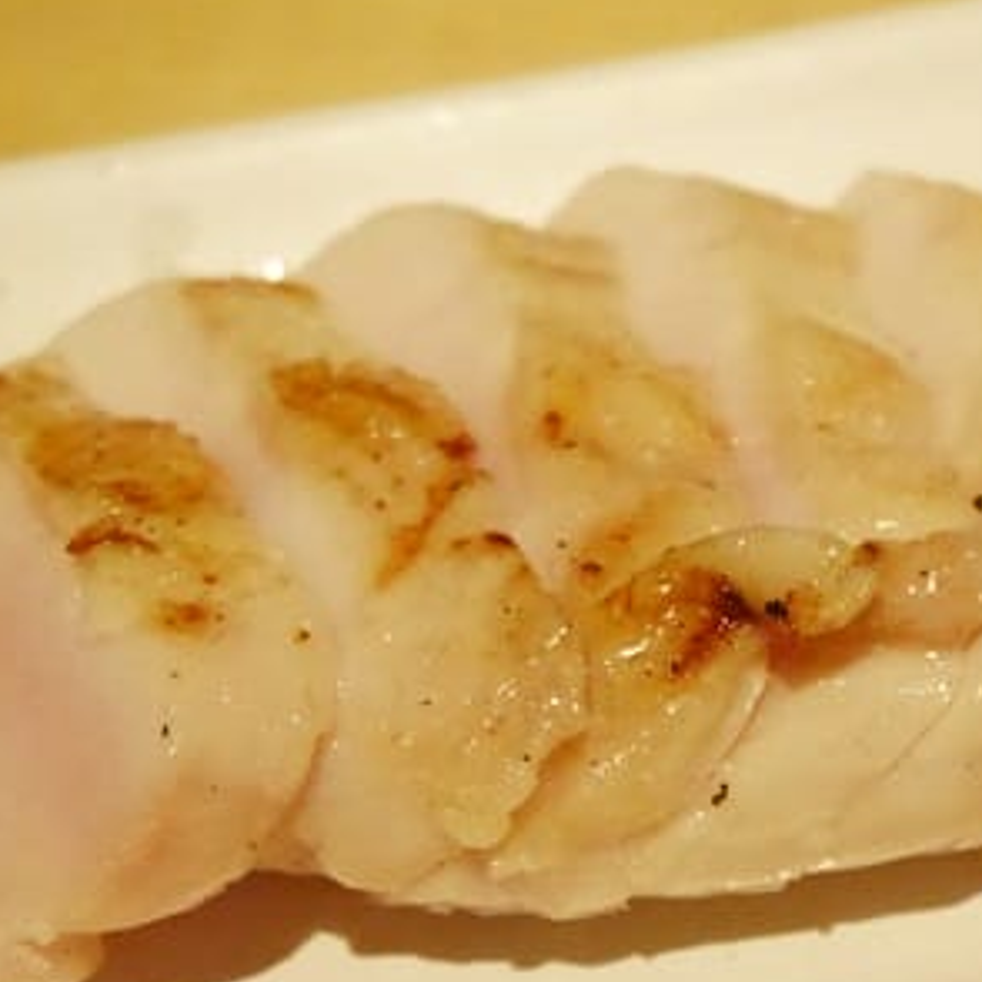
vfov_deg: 24.0
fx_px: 2311
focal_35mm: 72
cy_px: 578
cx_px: 808
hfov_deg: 23.6
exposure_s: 1/50
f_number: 4.2
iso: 6400
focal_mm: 18
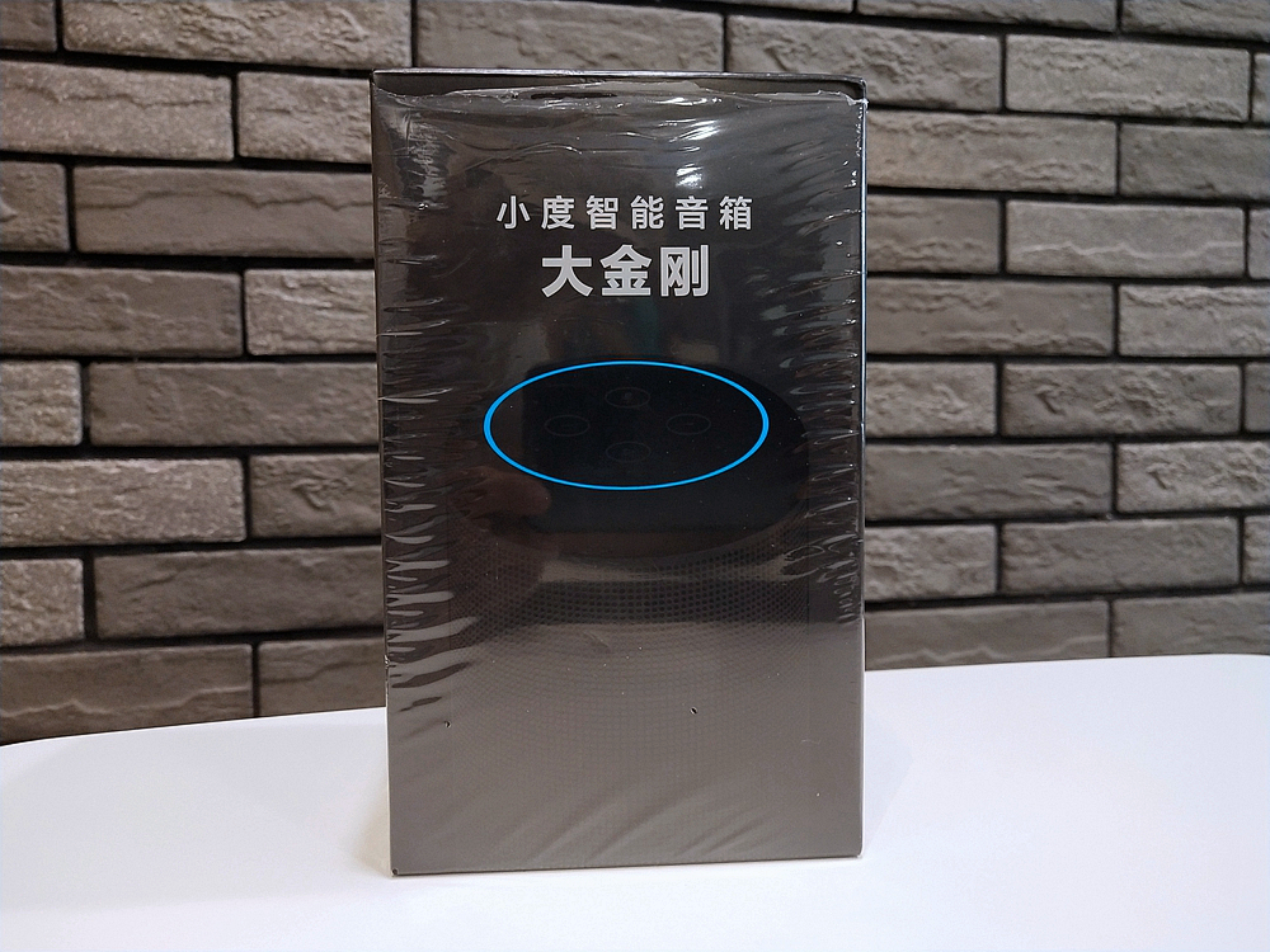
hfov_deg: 60.0
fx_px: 1101
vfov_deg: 46.8
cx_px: 635
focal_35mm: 30
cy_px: 476
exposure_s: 1/50
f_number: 1.8
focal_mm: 3.95
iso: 404
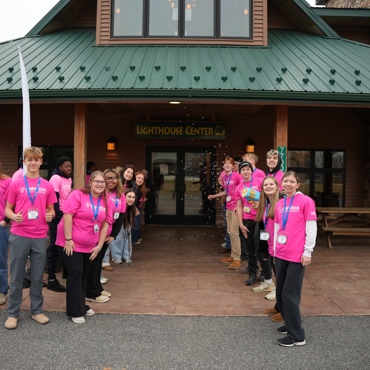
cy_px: 183
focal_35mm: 31
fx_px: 375
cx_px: 167
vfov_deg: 52.5
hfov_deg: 52.4
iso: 1600
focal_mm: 24
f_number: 2.8
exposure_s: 1/4000
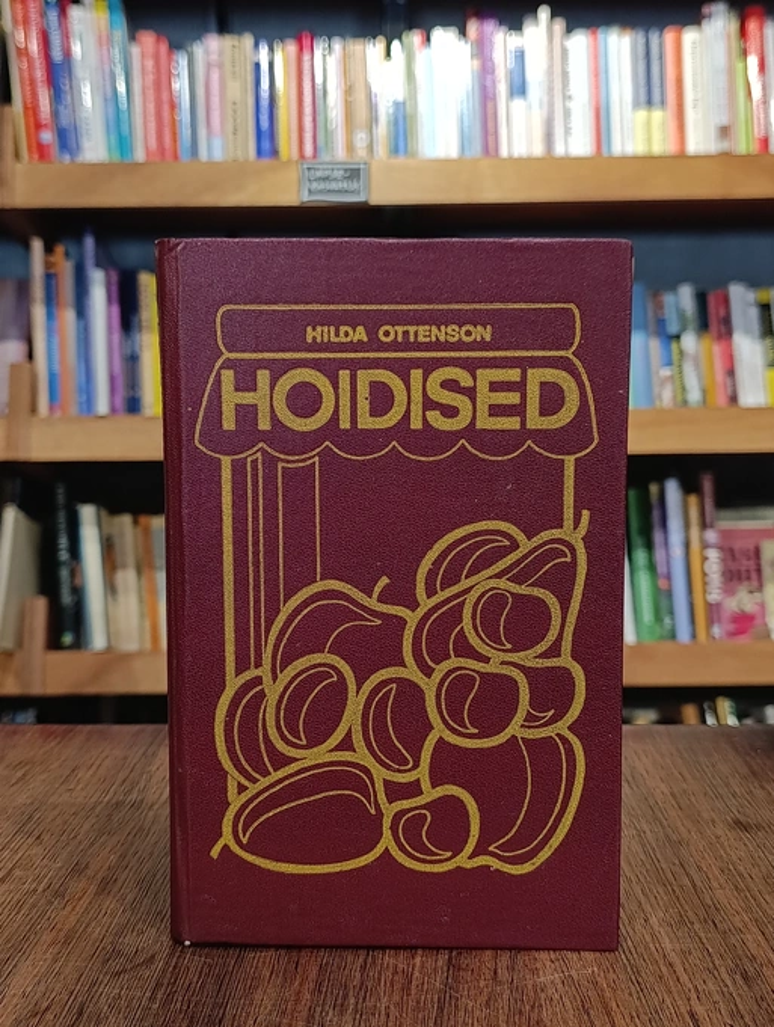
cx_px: 387
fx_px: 1219
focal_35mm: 41
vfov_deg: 45.7
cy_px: 514
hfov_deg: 35.2
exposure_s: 1/100
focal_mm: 6.11
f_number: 1.65
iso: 408
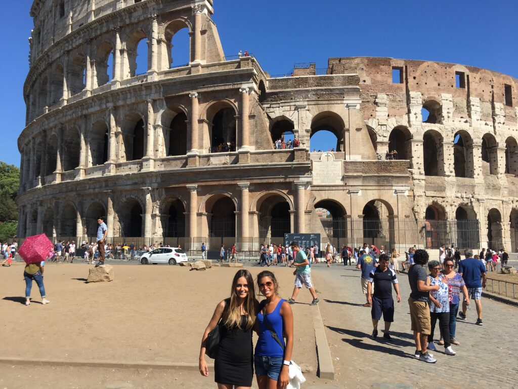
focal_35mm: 29
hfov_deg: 61.7
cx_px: 259
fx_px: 434
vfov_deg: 48.2
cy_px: 194
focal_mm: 4.15
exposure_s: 1/1570
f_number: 2.2
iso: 25
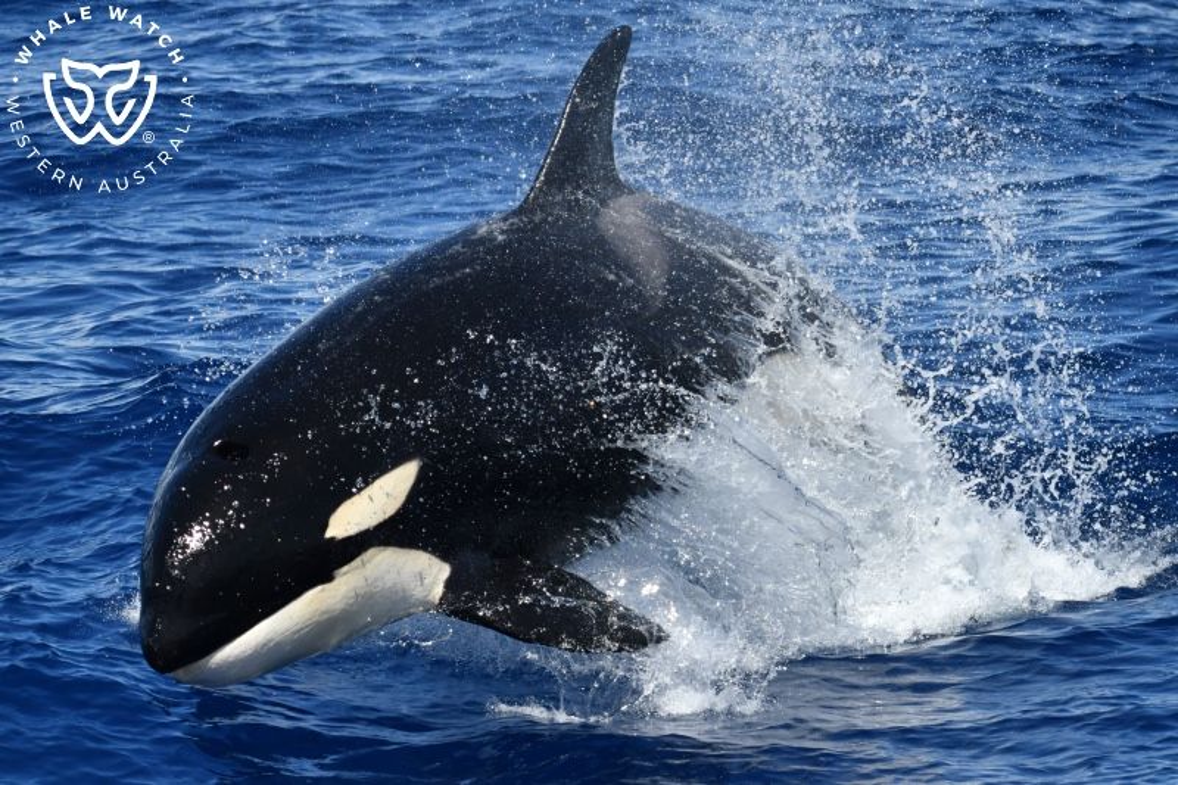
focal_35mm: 340
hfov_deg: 6.1
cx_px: 589
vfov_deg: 4.0
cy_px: 392
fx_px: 11123
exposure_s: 1/8000
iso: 1000
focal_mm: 340
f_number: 6
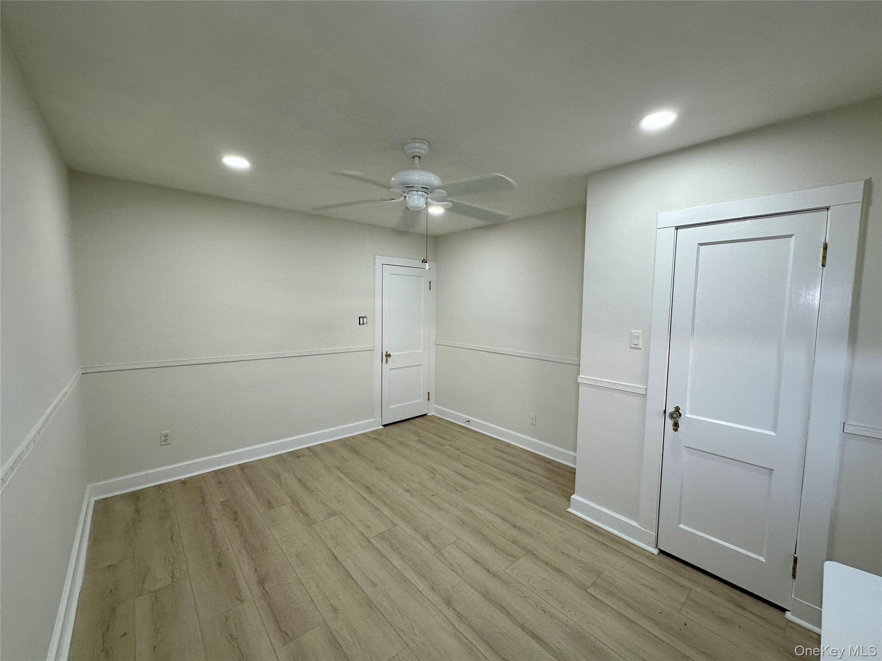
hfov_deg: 102.1
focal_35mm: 14
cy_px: 330
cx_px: 441
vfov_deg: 85.7
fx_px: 357
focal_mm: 2.22
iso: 160
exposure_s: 1/120
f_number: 2.2
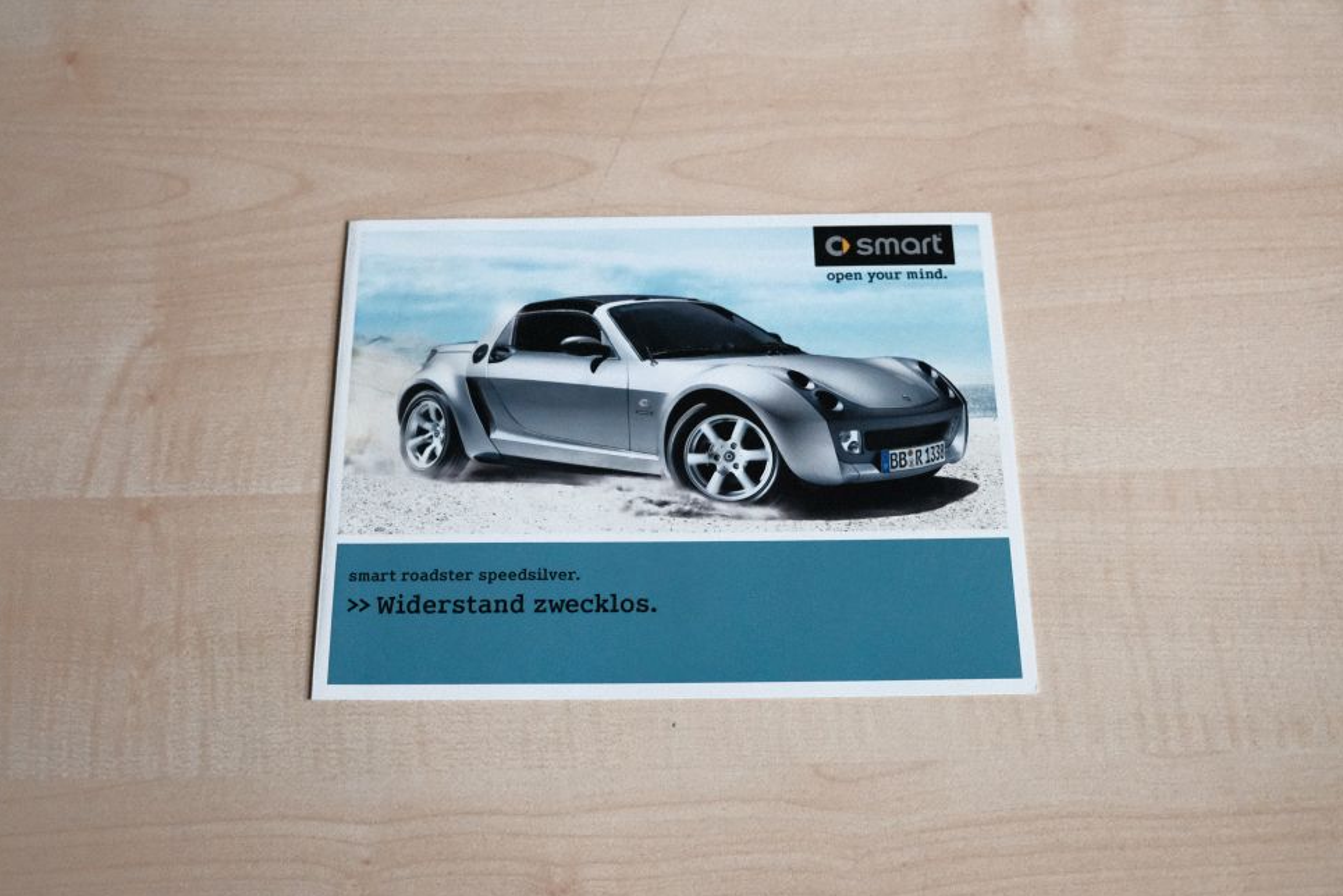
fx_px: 1381
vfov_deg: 36.0
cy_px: 448
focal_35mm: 37
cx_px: 659
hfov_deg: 51.9
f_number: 4
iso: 6400
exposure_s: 1/950
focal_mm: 24.3
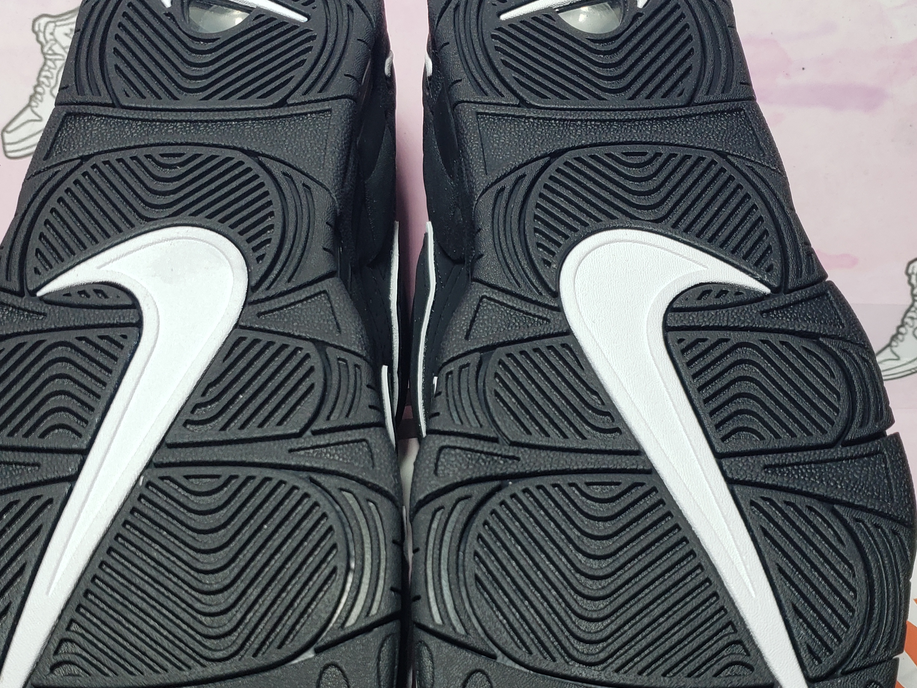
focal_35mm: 43
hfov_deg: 43.8
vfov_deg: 33.4
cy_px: 446
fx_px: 1139
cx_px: 440
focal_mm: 4.3
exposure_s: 1/284
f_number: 1.5
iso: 50
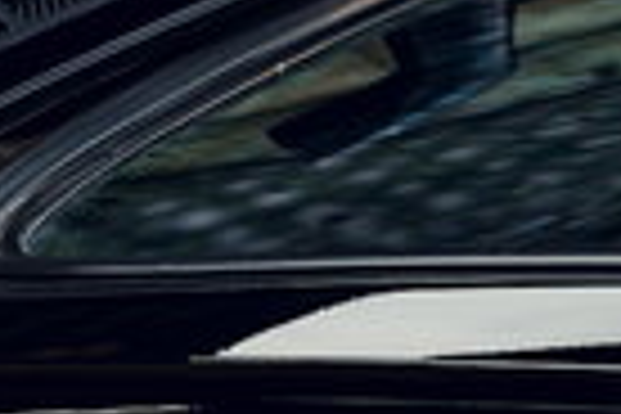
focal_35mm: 259
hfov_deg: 7.8
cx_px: -387
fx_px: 4467
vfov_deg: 5.2
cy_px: 785
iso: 200
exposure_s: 1/50
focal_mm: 35
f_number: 4
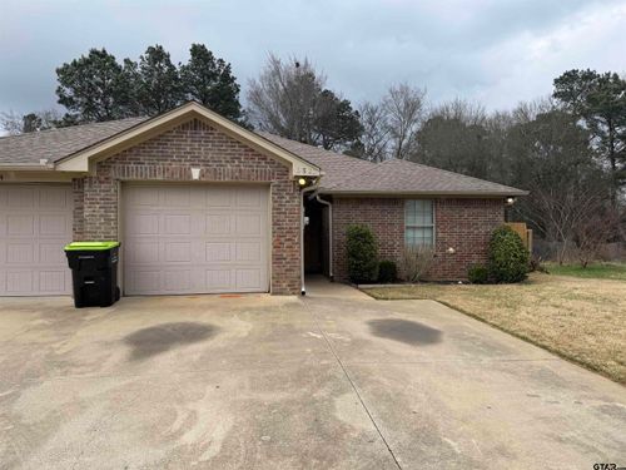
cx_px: 313
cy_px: 235
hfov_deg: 71.6
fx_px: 434
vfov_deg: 56.8
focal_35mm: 24
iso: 80
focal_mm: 6.76
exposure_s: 1/1139
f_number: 1.78
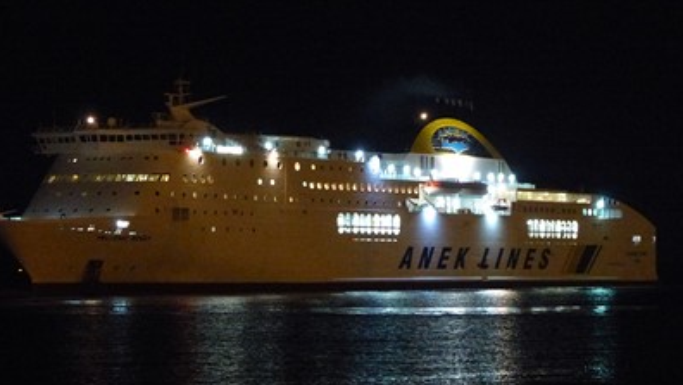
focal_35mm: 141
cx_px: 342
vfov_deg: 8.6
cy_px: 212
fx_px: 2554
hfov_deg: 15.2
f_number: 2.8
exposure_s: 1/10
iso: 2000
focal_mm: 23.1
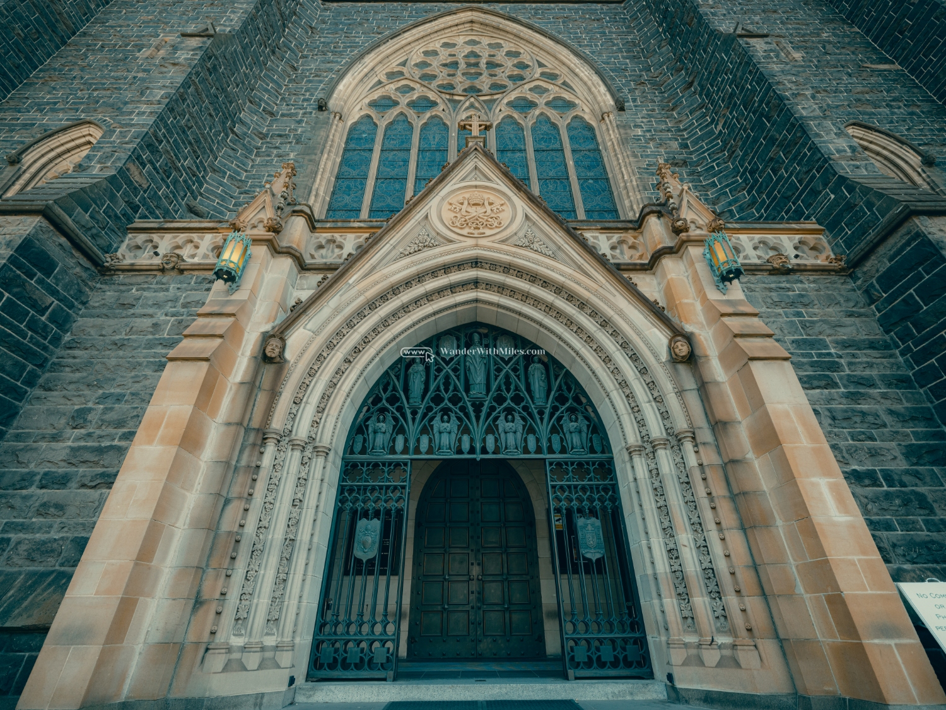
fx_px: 437
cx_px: 473
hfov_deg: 94.5
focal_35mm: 16
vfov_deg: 78.1
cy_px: 355
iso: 640
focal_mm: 20
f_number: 4
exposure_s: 1/200
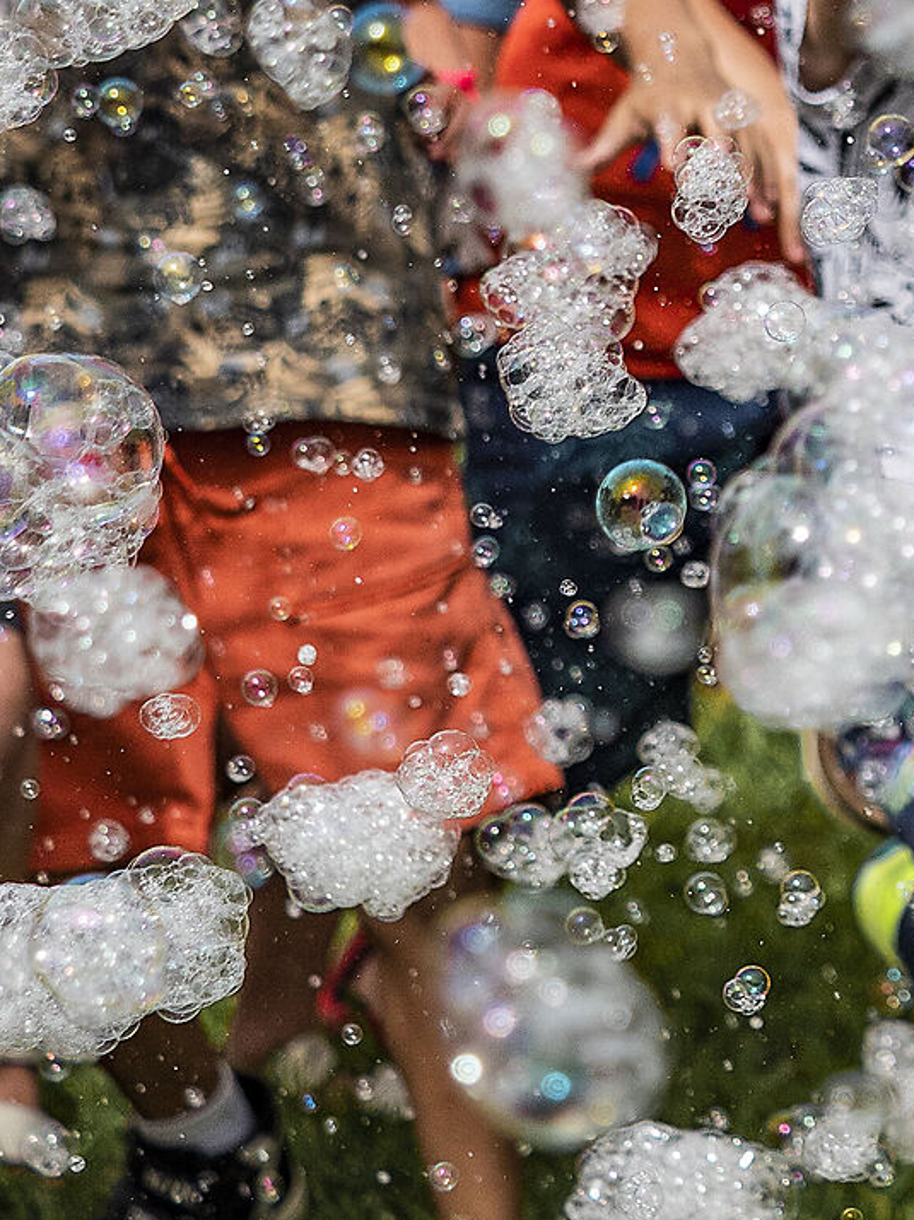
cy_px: -219
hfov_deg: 5.5
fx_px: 9476
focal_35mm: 269
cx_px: 1397
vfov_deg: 7.3
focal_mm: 40
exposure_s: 1/2000
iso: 200
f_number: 3.2
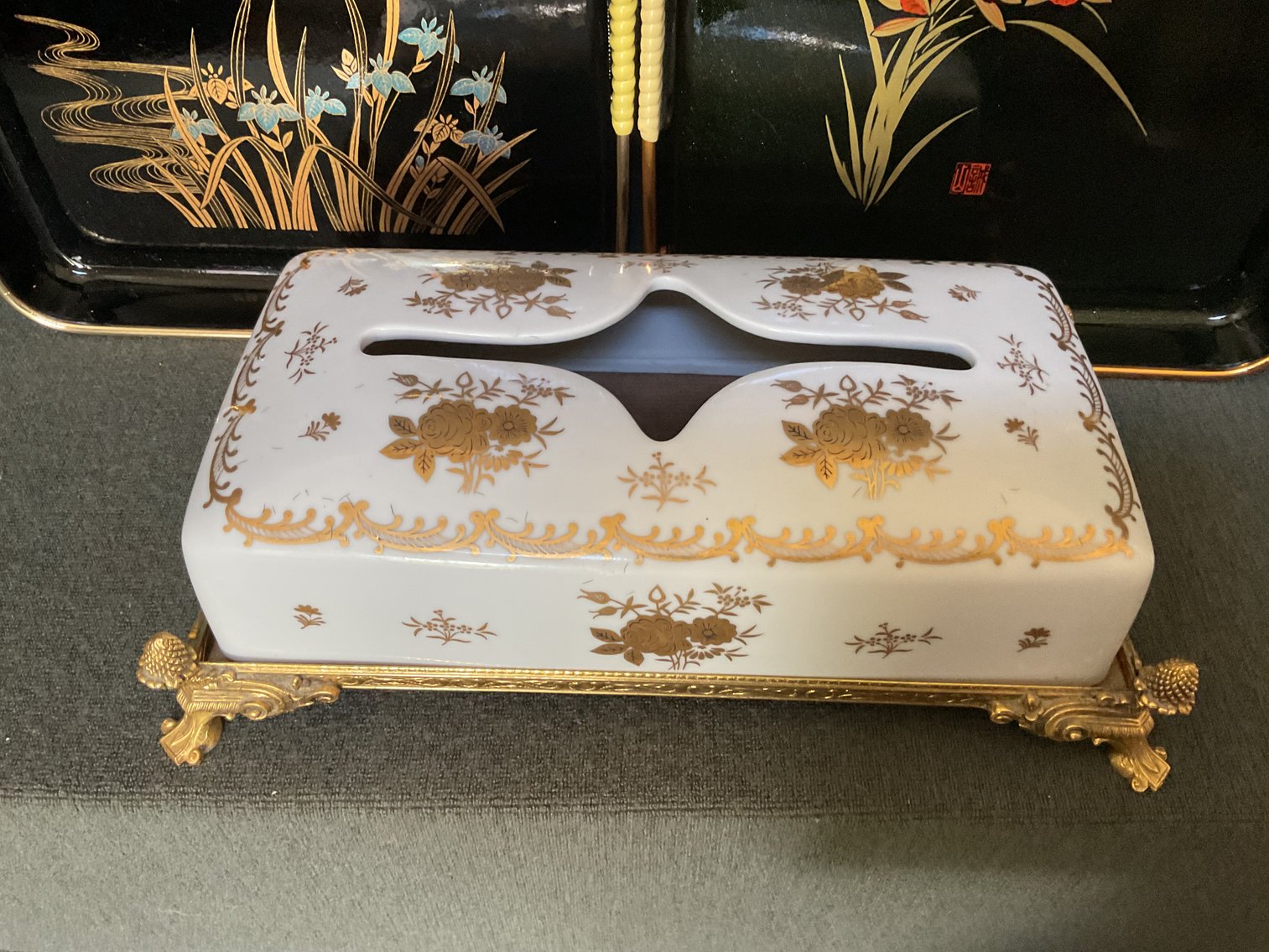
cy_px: 476
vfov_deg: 48.2
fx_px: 1063
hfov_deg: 61.7
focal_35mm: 29
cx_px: 634
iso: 250
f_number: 1.8
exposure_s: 1/60
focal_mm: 3
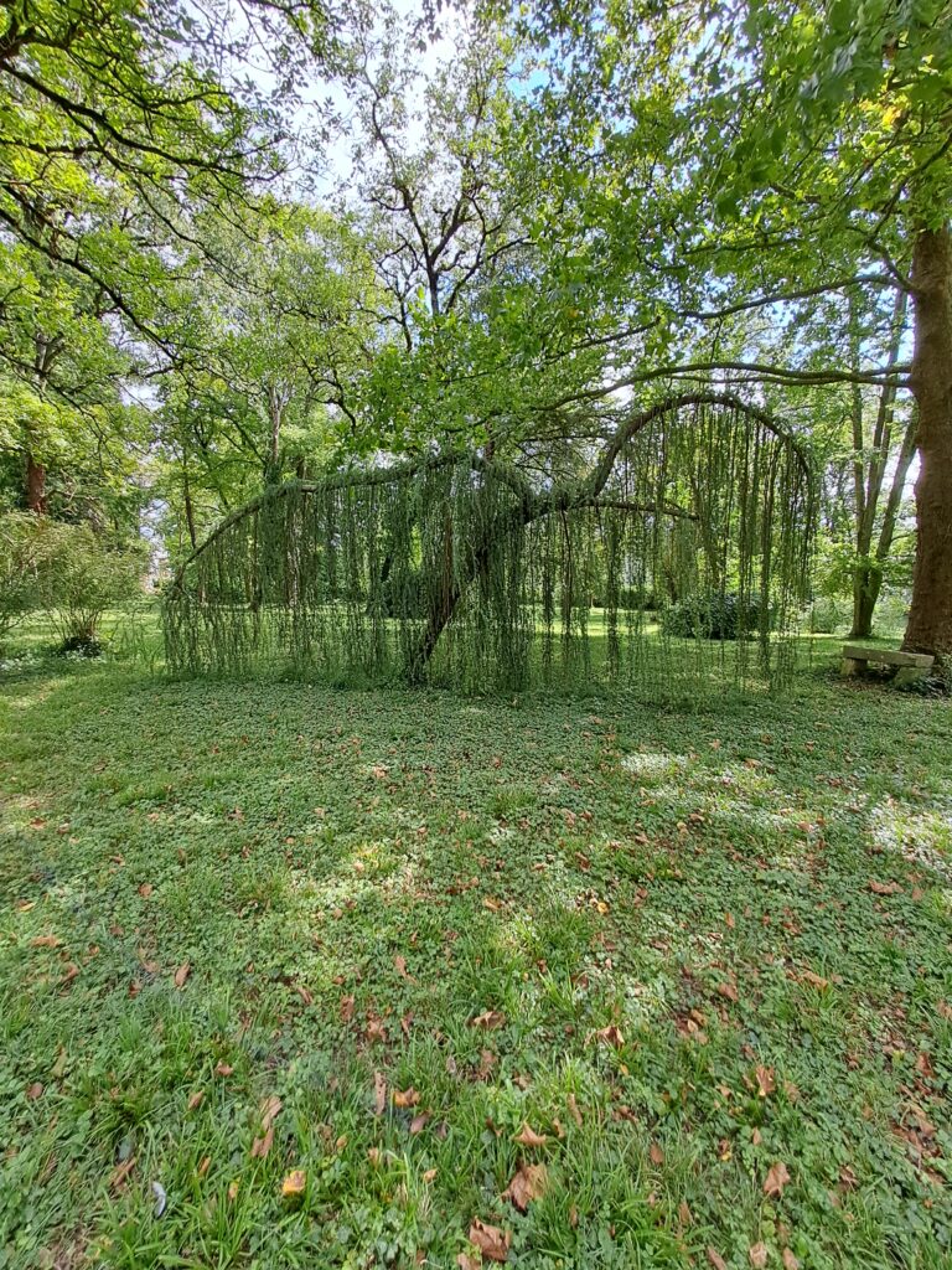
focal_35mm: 13
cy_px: 635
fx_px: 477
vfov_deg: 106.2
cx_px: 476
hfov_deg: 89.9
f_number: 2.2
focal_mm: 1.42
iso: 40
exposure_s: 1/404
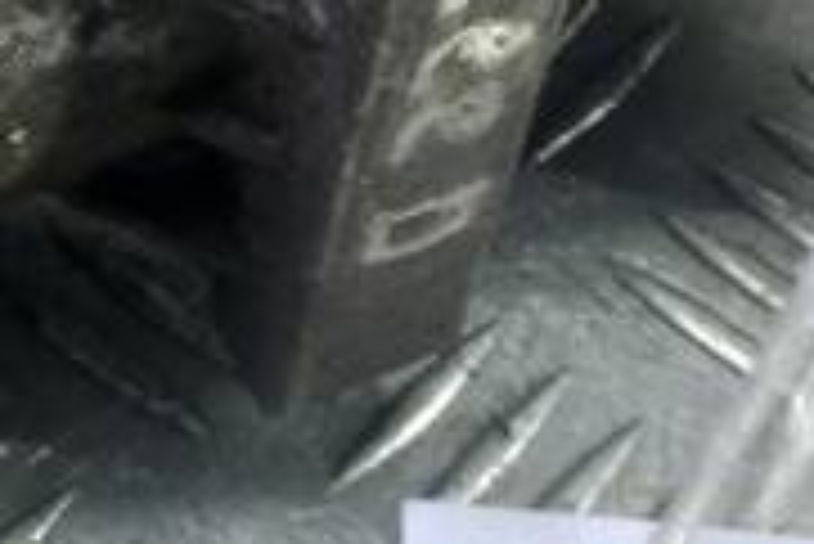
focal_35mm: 147
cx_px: 36
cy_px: -324
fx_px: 3326
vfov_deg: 9.1
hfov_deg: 13.8
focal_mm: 4.6
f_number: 1.8
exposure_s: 1/50
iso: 100
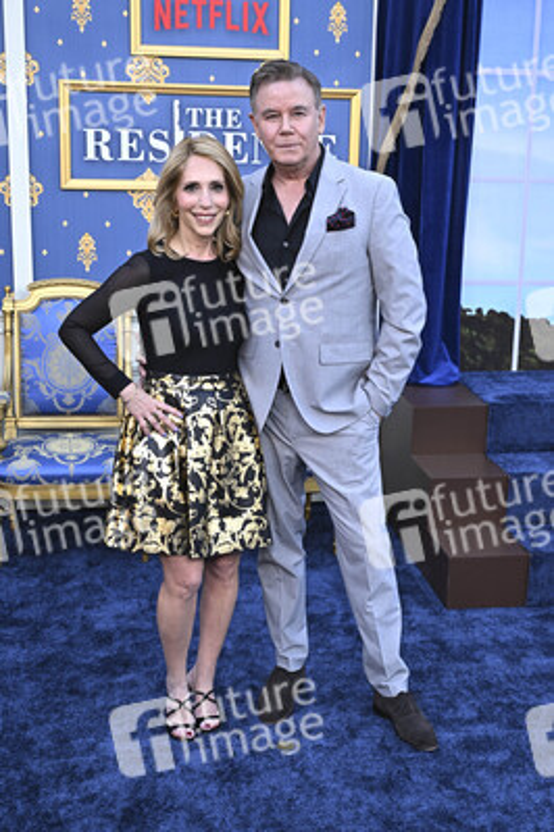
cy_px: 416
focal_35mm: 44
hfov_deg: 30.5
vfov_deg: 44.5
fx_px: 1017
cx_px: 277
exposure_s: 1/250
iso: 800
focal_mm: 44
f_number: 6.3
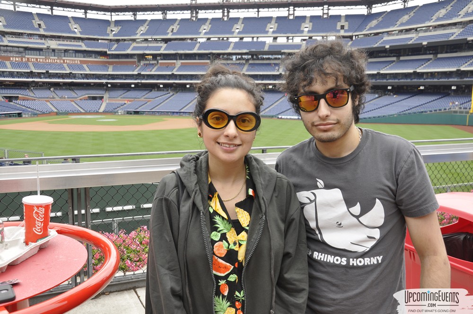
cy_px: 157
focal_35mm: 38
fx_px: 492
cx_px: 236
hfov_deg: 51.3
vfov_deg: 35.4
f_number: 9
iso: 400
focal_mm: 25
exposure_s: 1/80
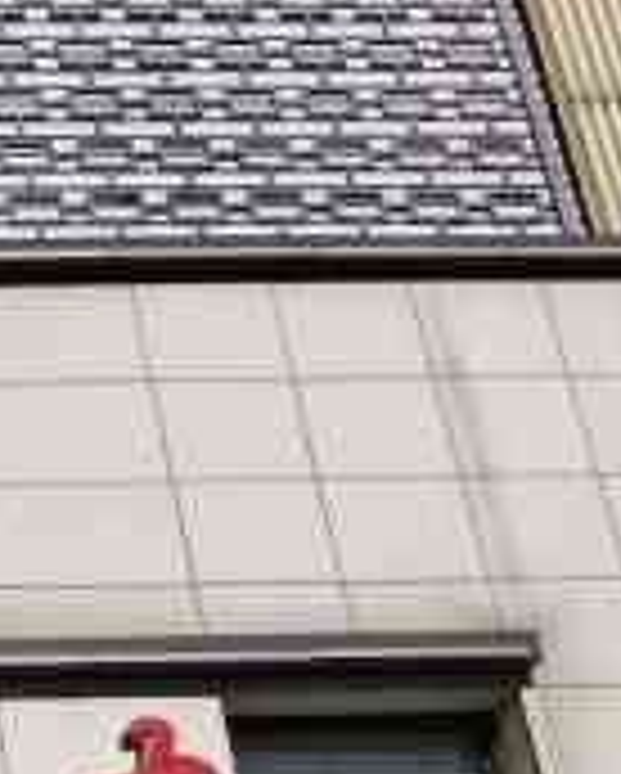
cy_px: 997
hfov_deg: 12.2
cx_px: -742
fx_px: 2454
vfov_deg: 16.9
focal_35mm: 107
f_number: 1.6
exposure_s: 1/10000
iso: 50
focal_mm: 5.56
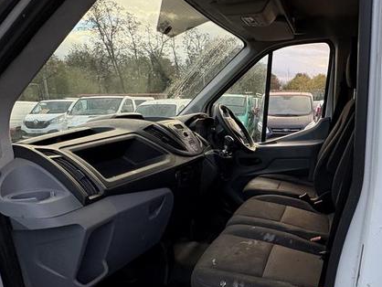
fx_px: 331
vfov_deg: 46.4
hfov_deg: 56.6
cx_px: 292
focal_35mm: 30
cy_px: 181
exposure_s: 1/150
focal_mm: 2.22
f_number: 2.2
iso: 40
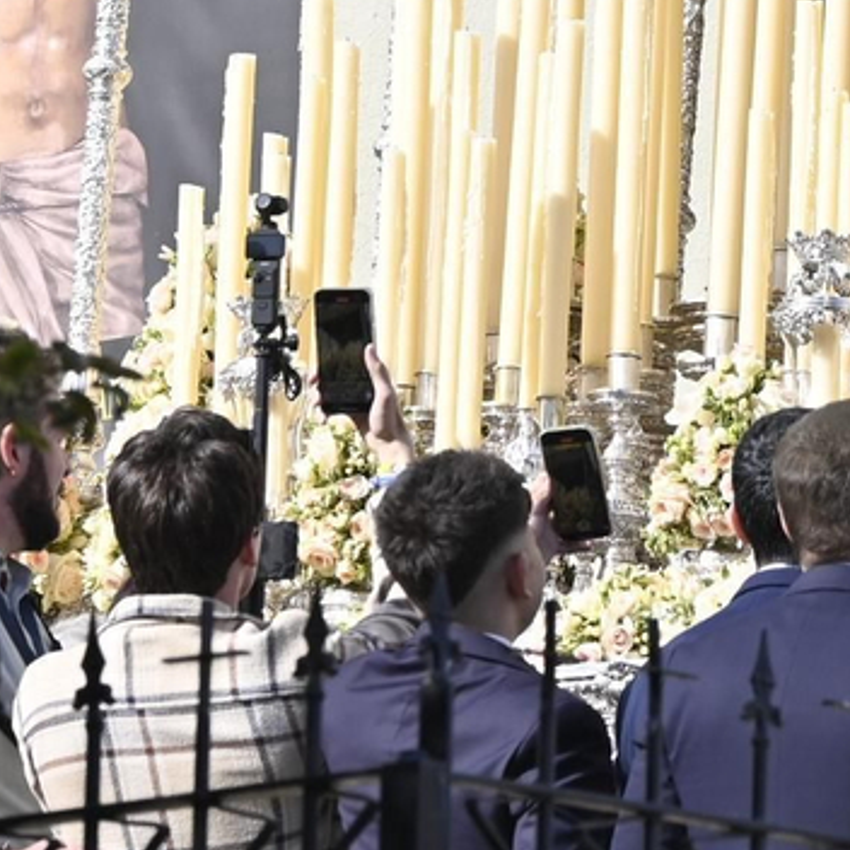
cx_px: 1195
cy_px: -423
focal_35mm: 724
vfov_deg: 2.4
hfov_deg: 2.4
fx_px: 20111
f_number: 6.3
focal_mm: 125
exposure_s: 1/400
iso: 125
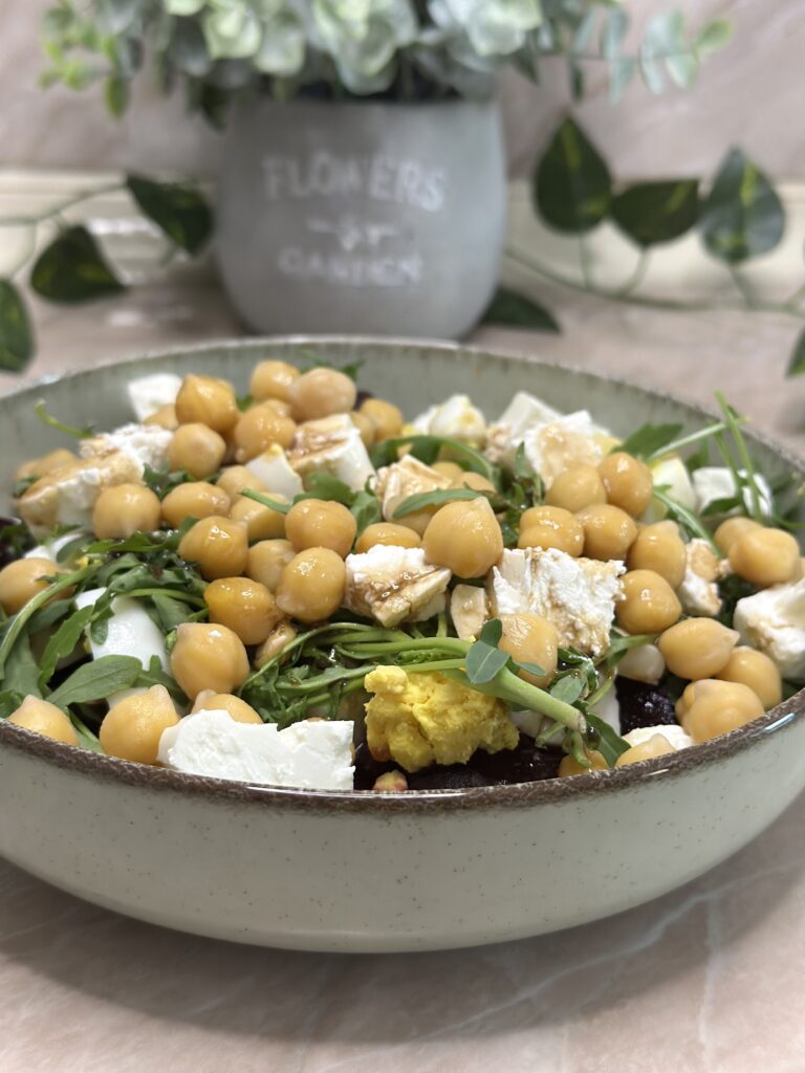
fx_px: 1488
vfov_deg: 39.7
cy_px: 536
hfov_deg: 30.3
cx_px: 402
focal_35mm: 48
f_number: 1.78
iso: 250
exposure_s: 1/33
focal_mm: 6.86
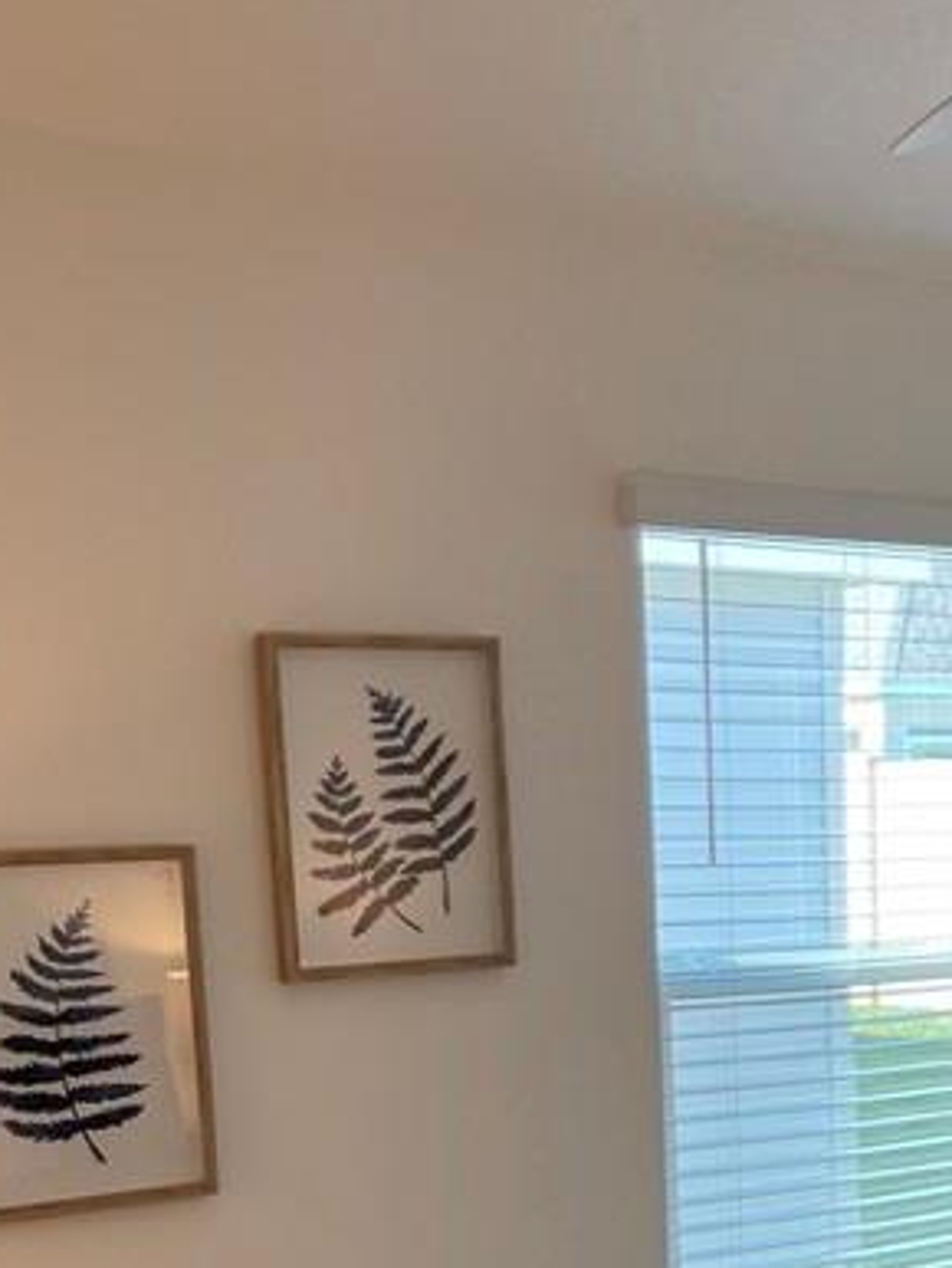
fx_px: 2527
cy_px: 1196
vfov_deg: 26.9
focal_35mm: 69
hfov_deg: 20.8
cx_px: 901
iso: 64
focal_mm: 5.1
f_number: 1.6
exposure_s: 1/120
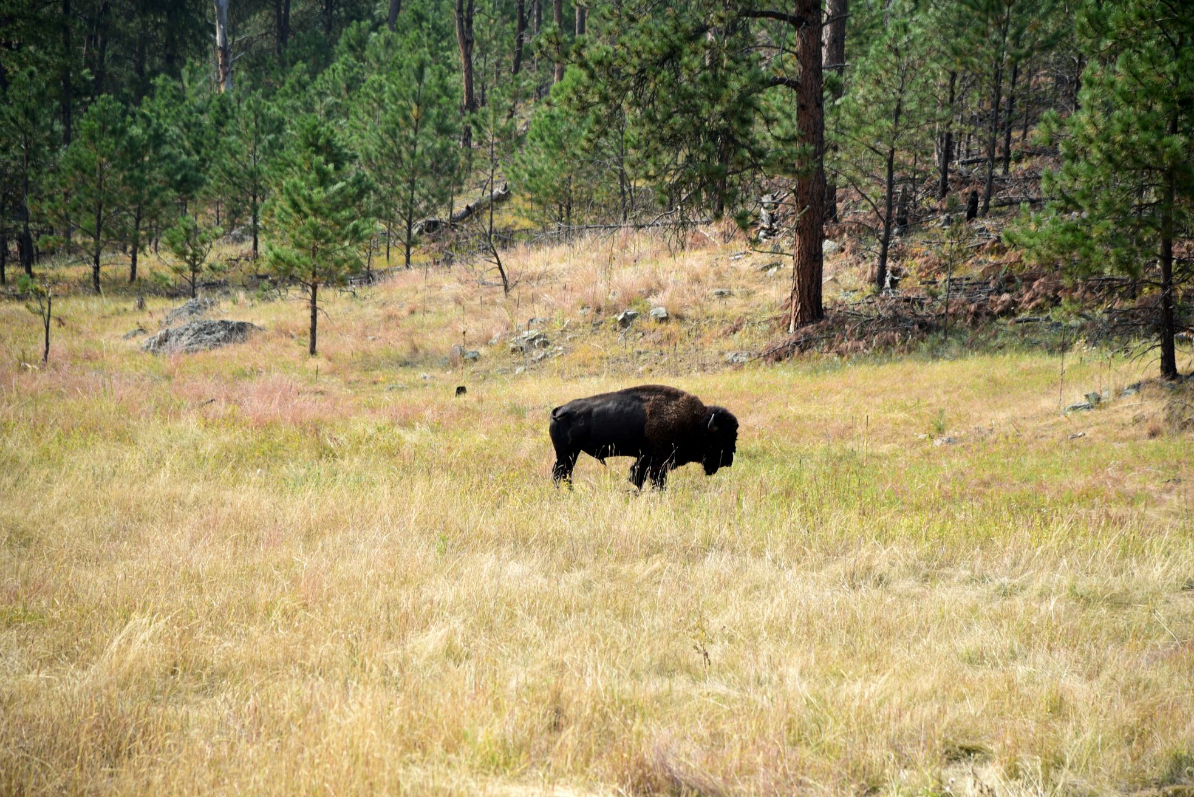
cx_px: 609
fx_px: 4147
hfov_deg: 16.4
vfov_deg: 11.0
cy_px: 413
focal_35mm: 125
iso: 100
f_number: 4.5
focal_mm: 120
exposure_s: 1/320
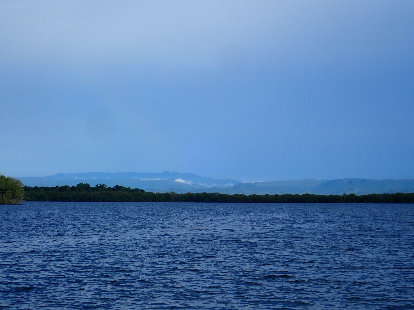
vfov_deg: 14.8
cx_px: 207
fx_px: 1196
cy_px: 155
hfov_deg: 19.6
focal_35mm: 100
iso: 100
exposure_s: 1/400
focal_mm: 18
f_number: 6.3
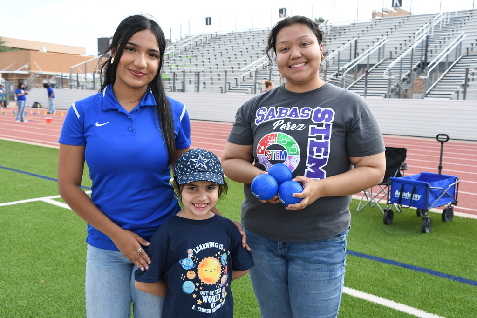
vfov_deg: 36.9
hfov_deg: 53.1
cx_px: 238
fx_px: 477
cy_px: 159
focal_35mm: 36
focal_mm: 24
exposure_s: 1/200
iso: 160
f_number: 7.1
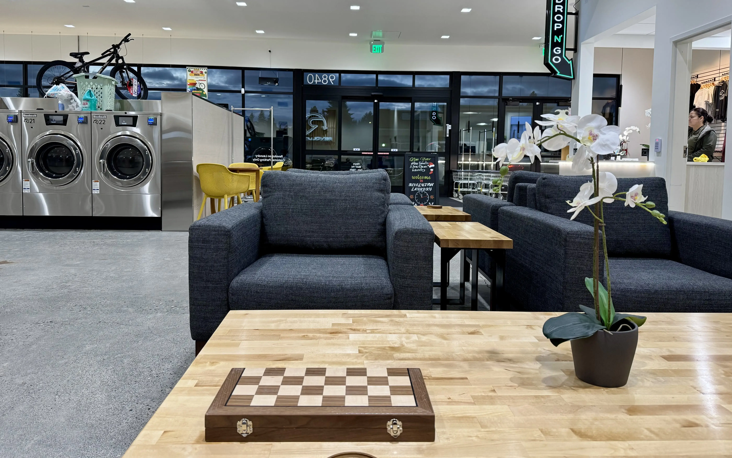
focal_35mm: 26
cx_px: 365
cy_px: 187
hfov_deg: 70.4
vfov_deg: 47.4
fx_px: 519
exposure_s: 1/100
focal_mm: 6.76
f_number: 1.78
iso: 200
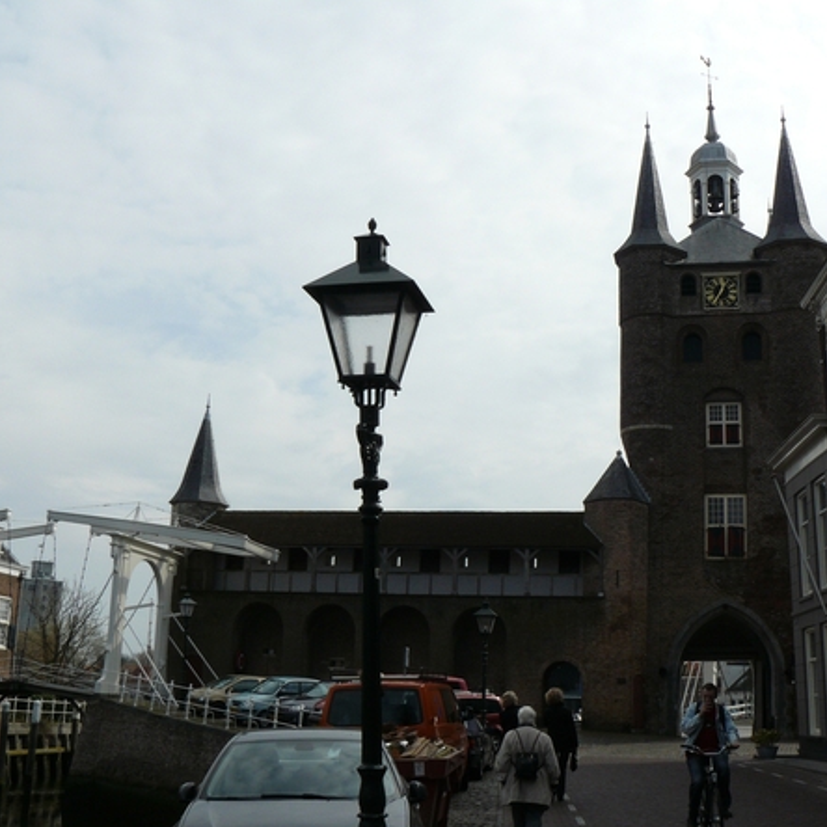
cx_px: 471
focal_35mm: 43
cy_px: 417
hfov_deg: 39.1
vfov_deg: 39.2
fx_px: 1162
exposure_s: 1/400
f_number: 7.1
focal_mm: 6
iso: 100
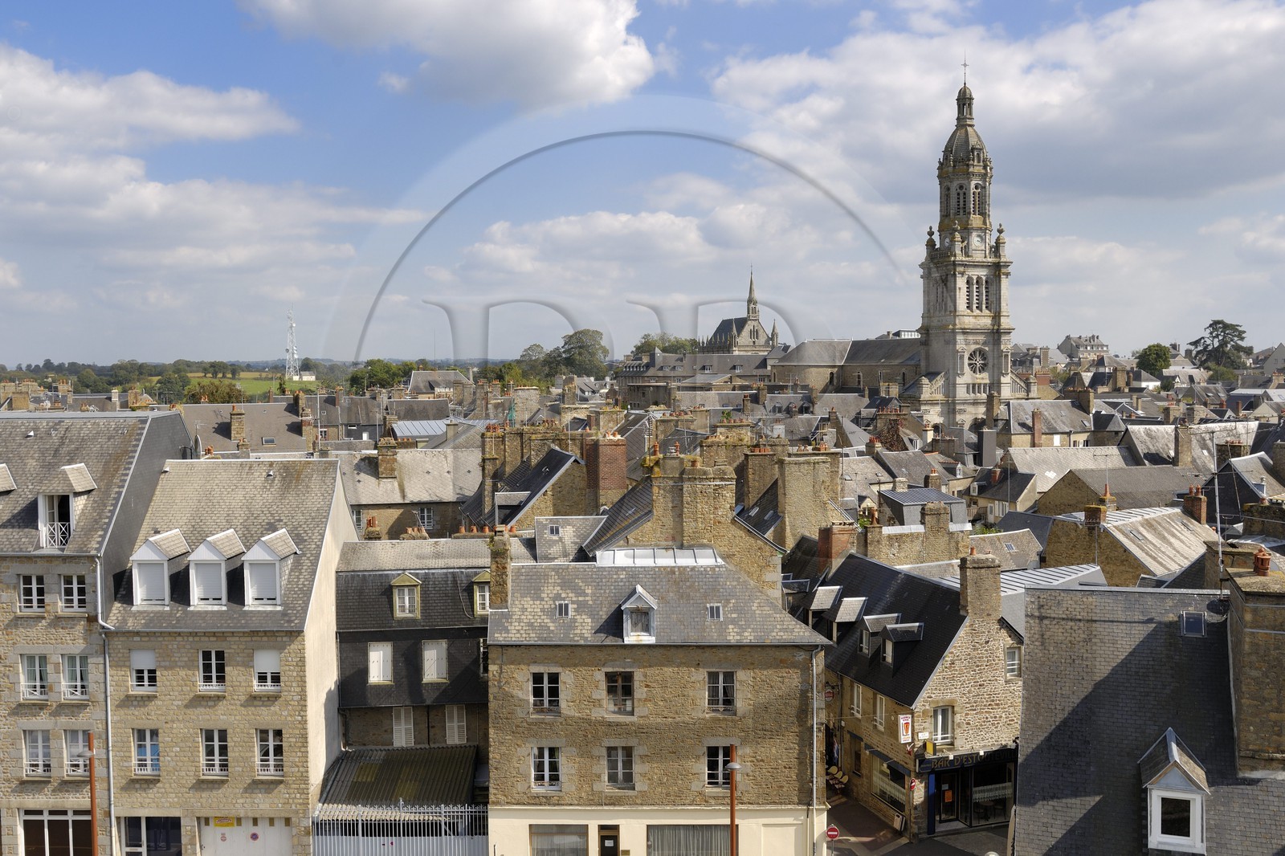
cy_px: 428
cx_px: 642
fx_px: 1178
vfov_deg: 40.0
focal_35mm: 33
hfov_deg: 57.2
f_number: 8.5
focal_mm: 22
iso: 100
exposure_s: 1/160
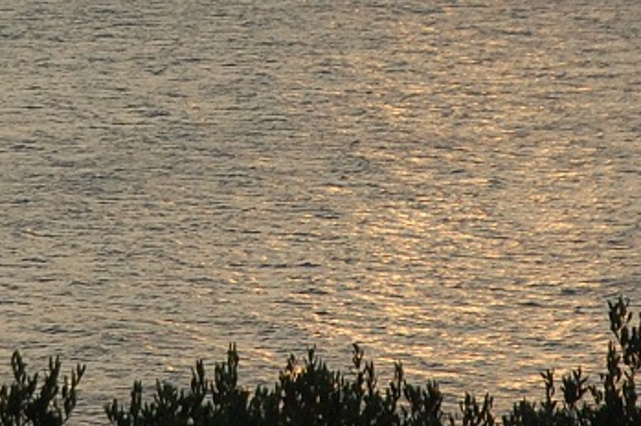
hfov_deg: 4.6
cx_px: 84
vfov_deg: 3.0
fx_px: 8058
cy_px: -29
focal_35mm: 453
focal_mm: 70
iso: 320
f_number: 5.6
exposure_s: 1/500
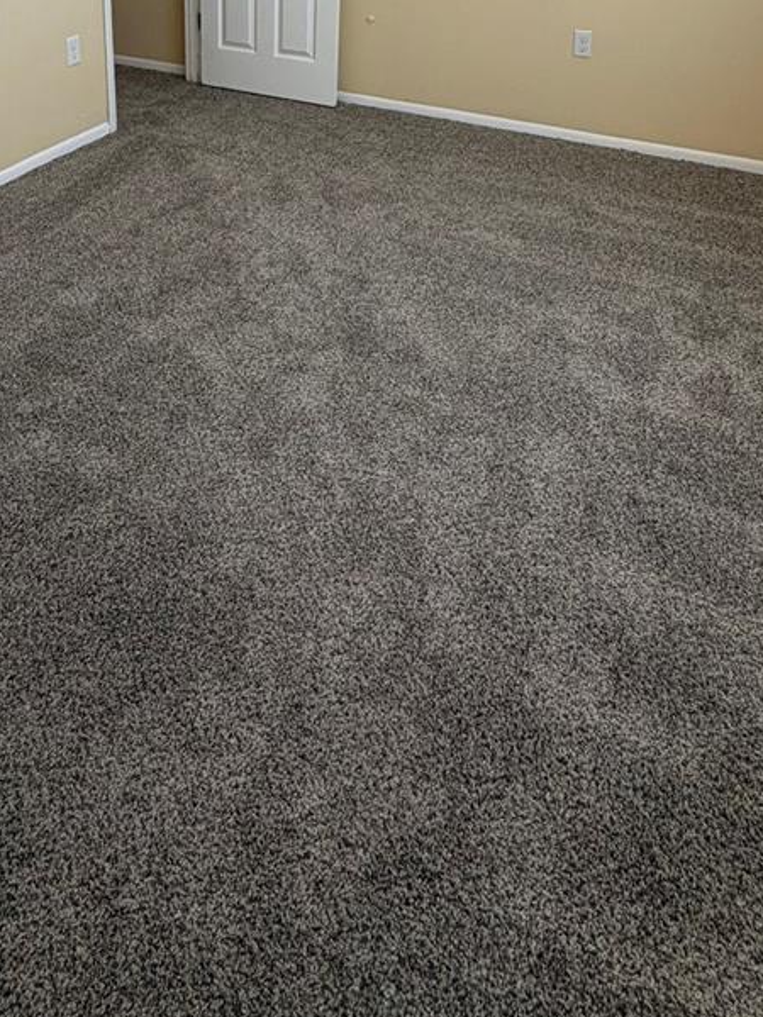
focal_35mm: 28
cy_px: 53
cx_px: 270
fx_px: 823
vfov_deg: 53.2
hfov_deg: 49.1
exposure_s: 1/120
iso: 160
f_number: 2.2
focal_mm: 2.22
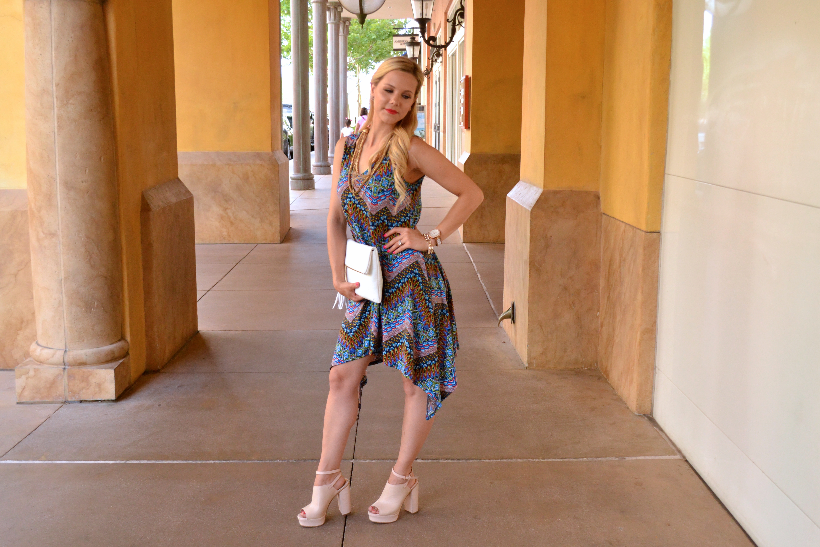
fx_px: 888
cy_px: 274
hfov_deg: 49.6
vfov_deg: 34.2
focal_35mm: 39
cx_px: 410
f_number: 5.6
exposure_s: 1/400
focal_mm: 26
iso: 1600
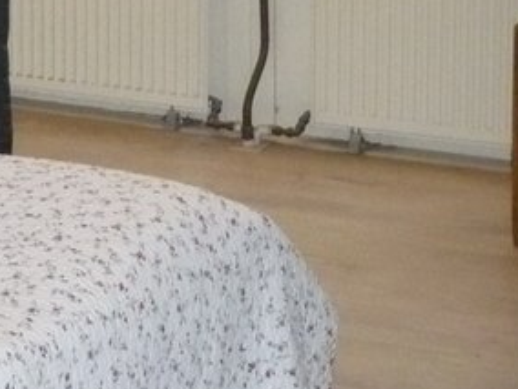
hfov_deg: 15.5
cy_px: -139
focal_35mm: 126
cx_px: 47
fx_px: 1885
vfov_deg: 11.4
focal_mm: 5.8
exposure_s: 1/30
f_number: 2.8
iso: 400
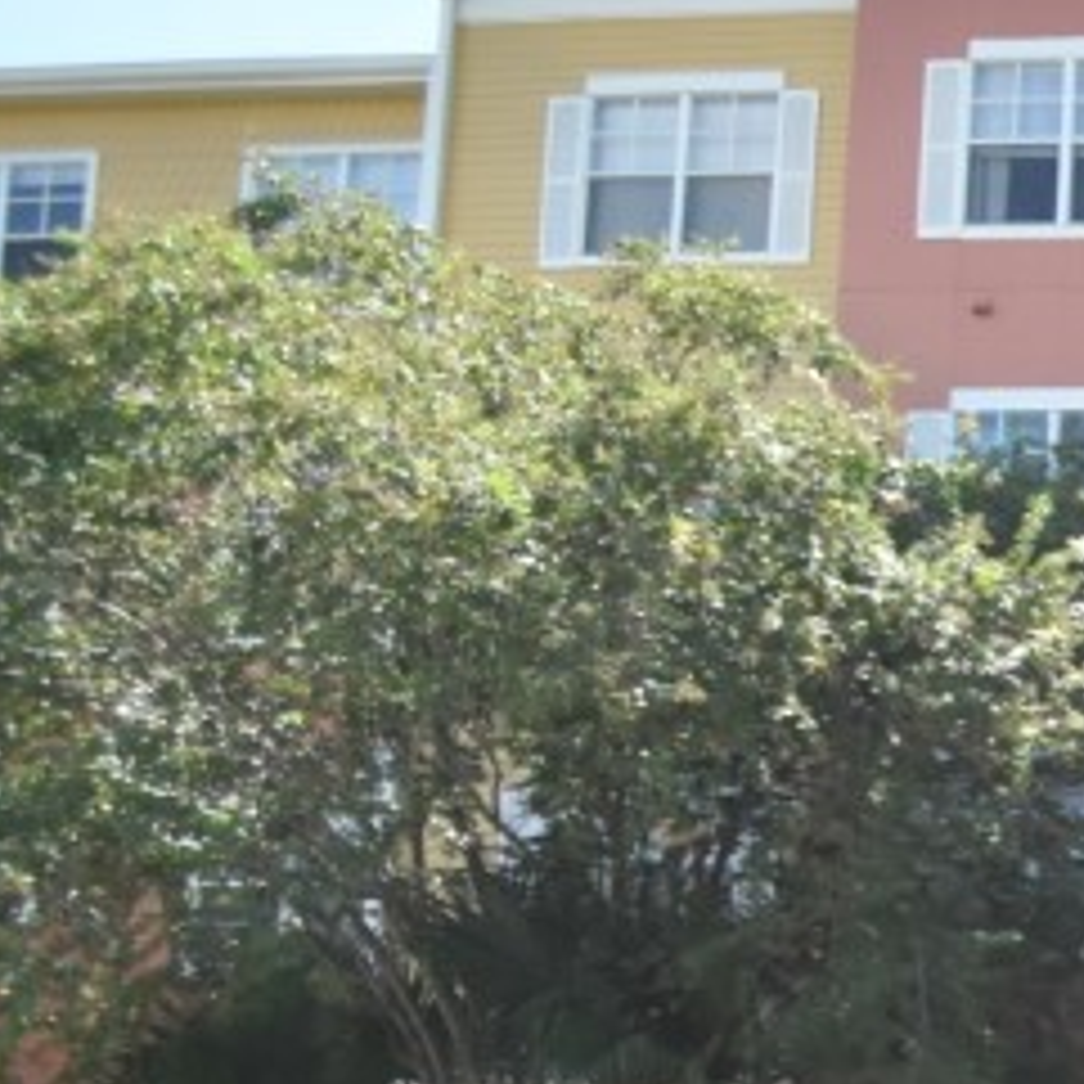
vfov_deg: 26.9
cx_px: 2325
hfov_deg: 17.2
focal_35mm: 61
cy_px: 1035
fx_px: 2161
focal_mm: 10
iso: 800
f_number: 3.5
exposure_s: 1/3000
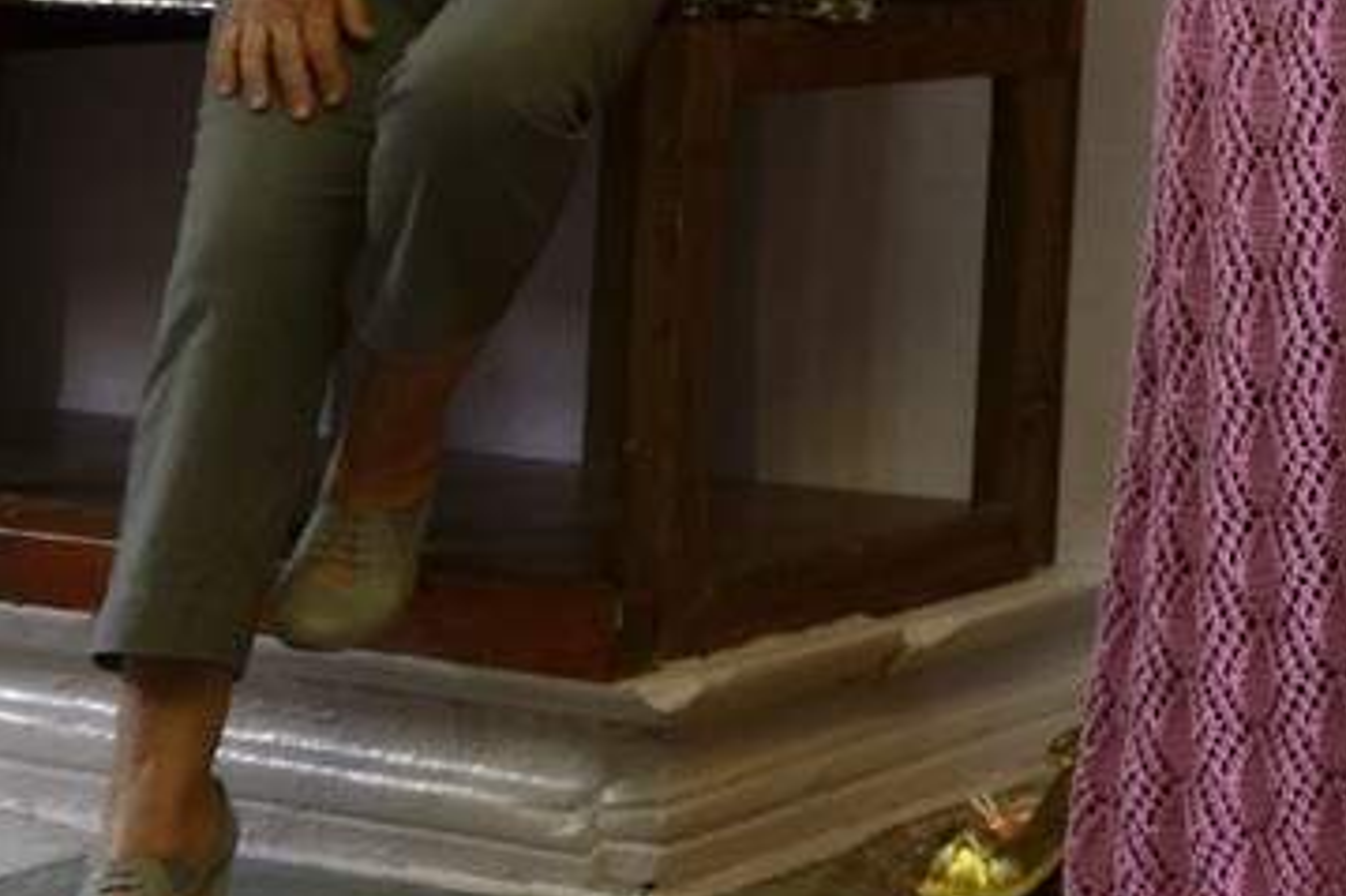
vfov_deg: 11.5
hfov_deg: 15.5
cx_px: 2632
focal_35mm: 107
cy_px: -896
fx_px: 3999
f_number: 5
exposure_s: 1/60
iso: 1600
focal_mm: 24
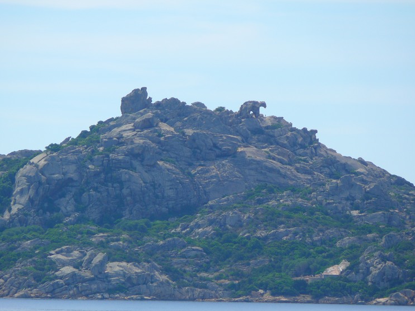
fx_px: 4853
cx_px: 209
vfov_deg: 3.7
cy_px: 157
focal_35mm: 405
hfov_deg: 4.9
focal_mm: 84.6
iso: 100
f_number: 4.5
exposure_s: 1/250
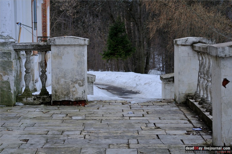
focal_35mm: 75
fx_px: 483
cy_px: 77
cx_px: 116
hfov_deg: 27.0
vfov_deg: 18.1
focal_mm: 50
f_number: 4.5
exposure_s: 1/400
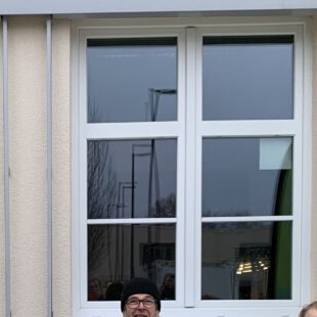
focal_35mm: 76
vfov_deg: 21.8
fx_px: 787
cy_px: 333
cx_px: 58
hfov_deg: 22.4
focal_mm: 4.25
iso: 100
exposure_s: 1/61
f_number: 1.8
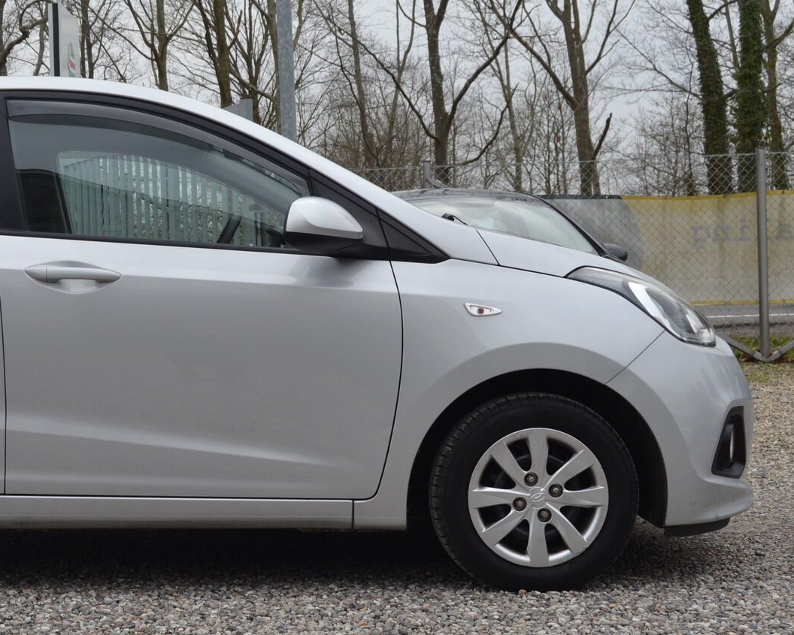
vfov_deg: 25.9
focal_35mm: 59
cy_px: 335
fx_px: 1383
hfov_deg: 30.9
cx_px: 117
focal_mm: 23
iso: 100
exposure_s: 1/250
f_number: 8
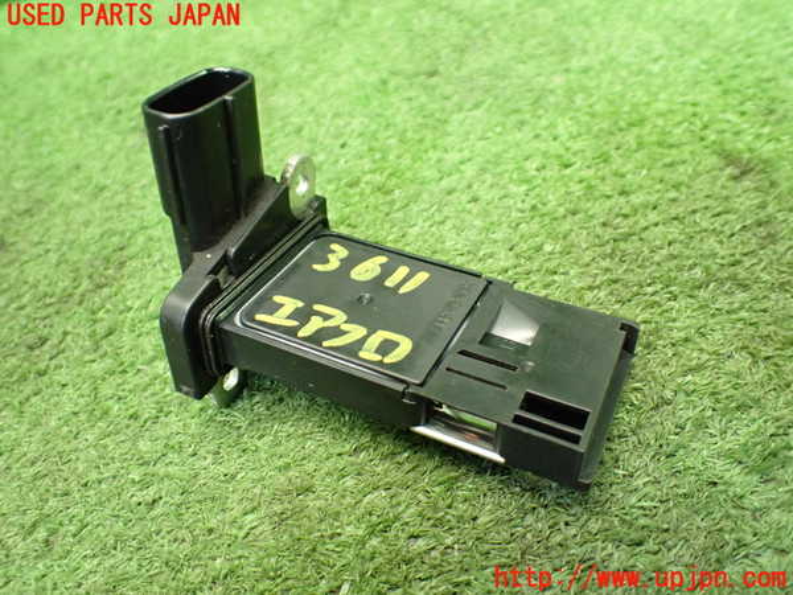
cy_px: 298
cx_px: 396
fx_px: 687
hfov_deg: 60.0
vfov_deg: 46.8
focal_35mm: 30
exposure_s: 1/50
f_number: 2.3
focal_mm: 5.4
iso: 800
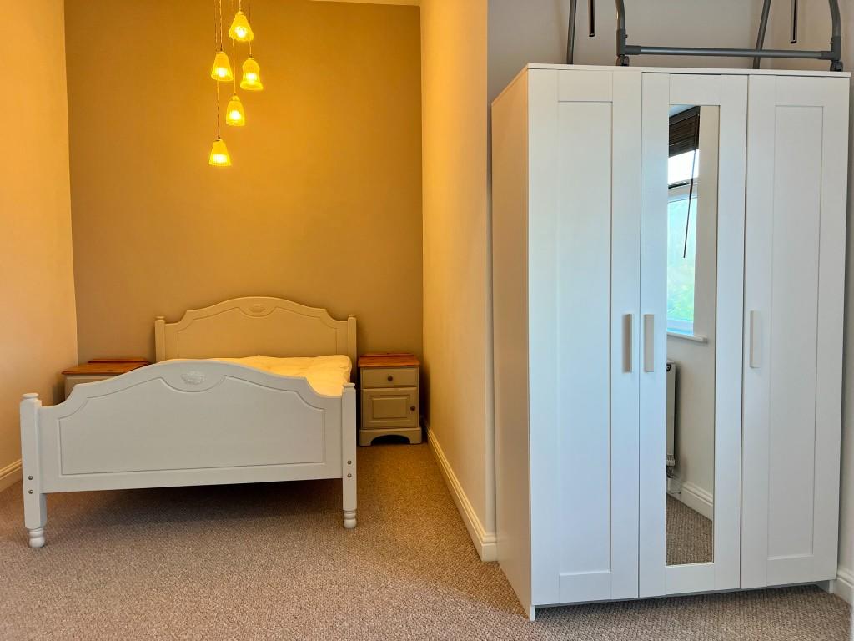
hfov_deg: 67.3
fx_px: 641
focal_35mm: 26
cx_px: 427
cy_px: 320
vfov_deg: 53.1
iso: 100
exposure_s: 1/100
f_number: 1.5
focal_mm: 5.7
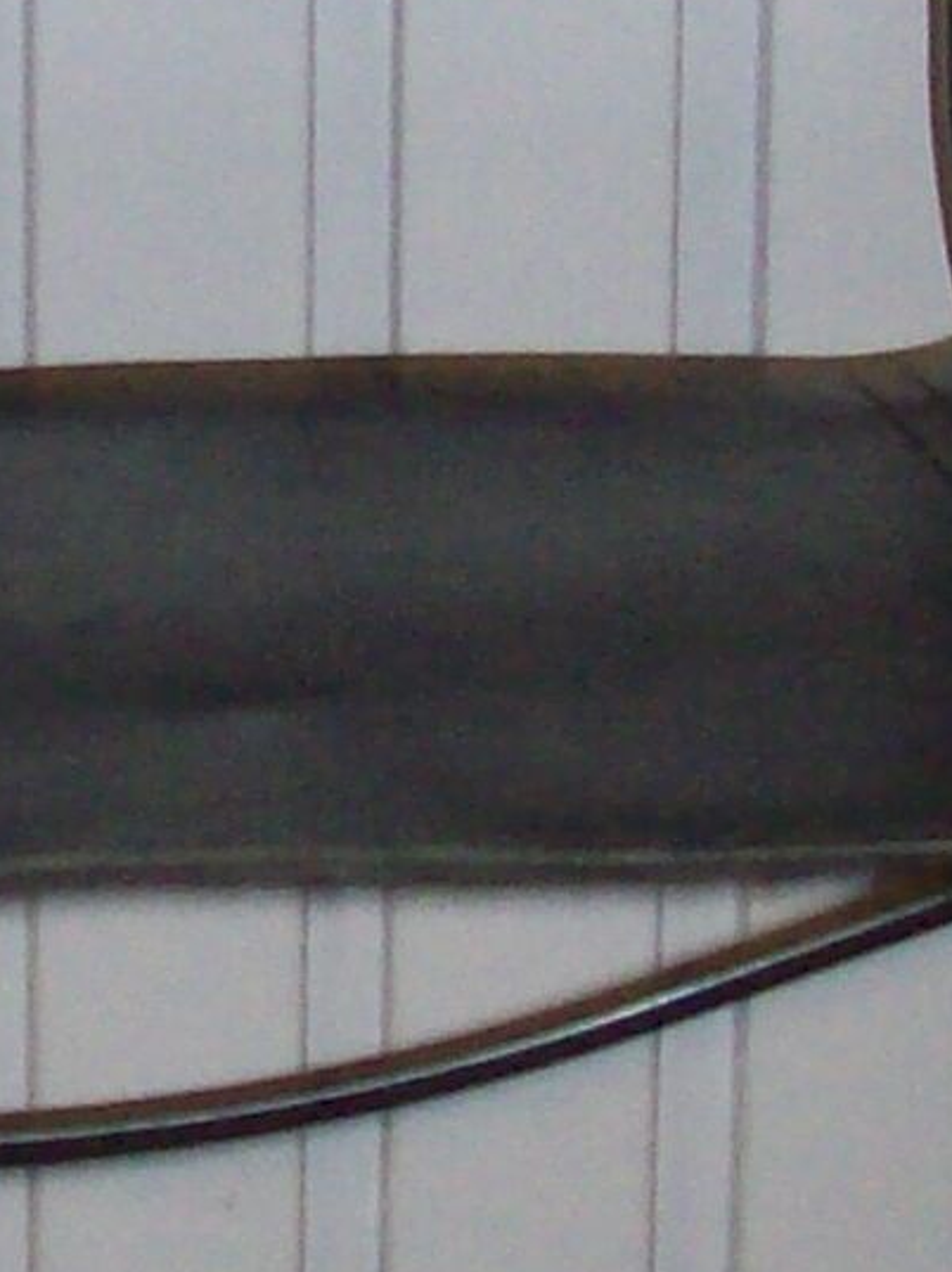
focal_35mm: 191
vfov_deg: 10.3
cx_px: -377
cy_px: 346
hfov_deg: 7.7
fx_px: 7012
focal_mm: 6
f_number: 2.7
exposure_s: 1/64
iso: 200
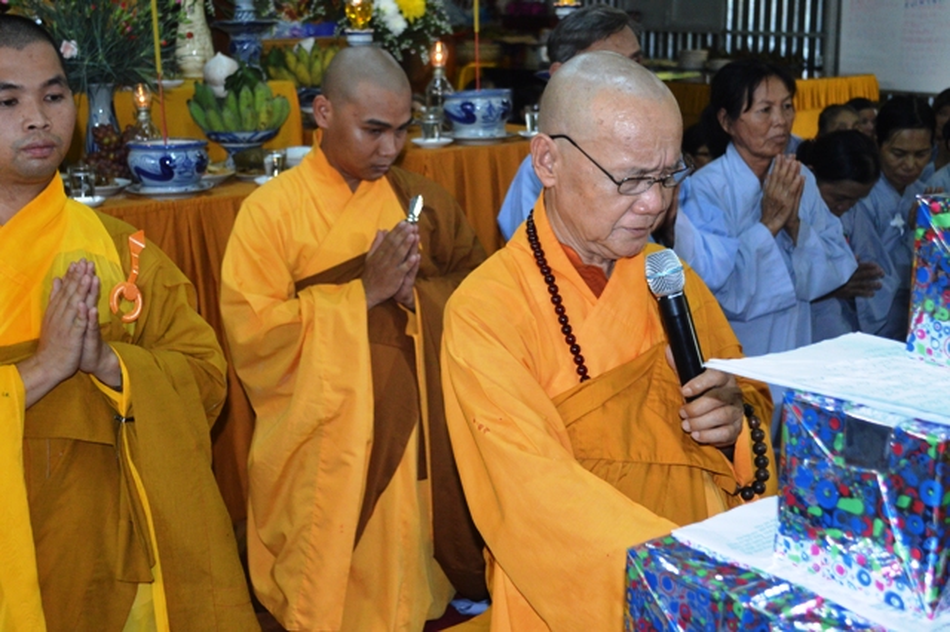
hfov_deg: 38.9
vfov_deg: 26.5
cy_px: 316
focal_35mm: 51
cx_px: 475
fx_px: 1345
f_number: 5
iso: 1800
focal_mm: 34
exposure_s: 1/60
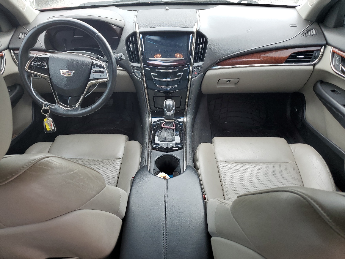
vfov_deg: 53.1
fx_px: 259
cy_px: 130
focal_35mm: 26
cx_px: 172
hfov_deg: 67.3
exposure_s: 1/127
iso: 50
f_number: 1.5
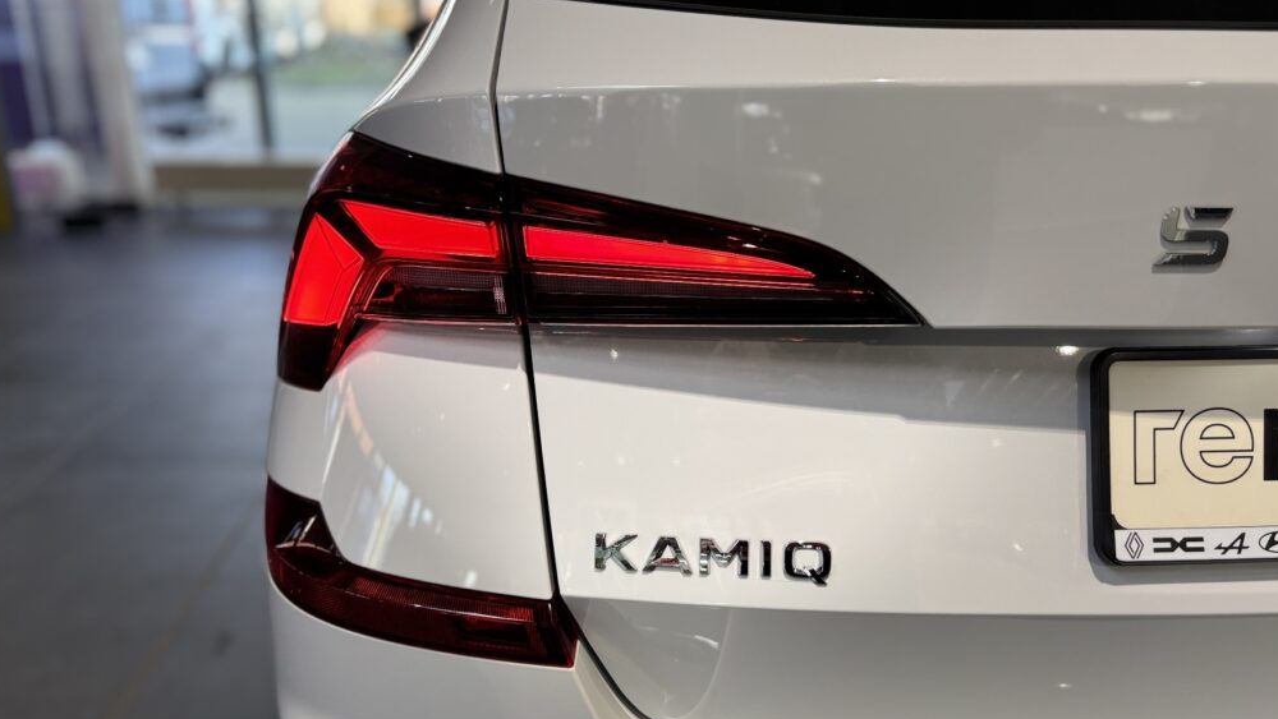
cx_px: 639
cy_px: 386
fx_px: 983
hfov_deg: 66.1
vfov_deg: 40.2
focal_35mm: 29
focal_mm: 5.96
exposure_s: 1/100
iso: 50
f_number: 1.6
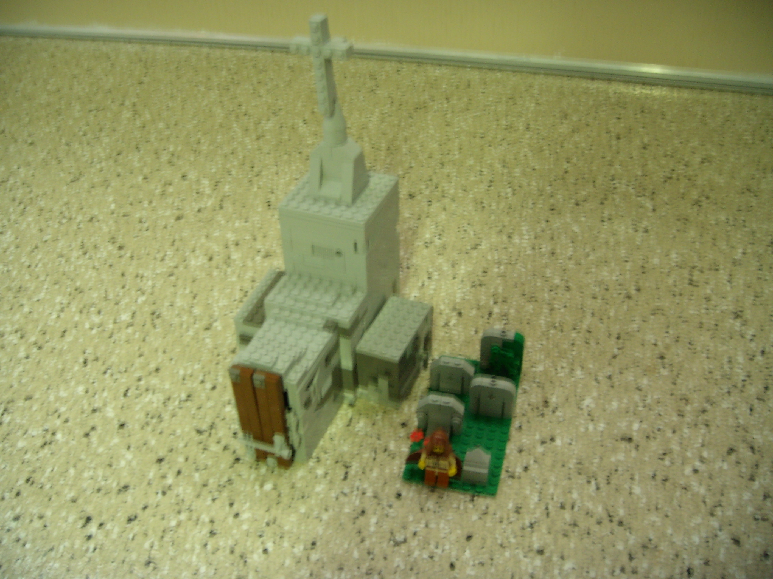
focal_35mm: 38
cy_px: 290
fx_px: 849
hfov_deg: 49.0
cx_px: 386
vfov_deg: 37.7
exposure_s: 1/4
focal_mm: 6.4
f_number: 3.5
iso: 101
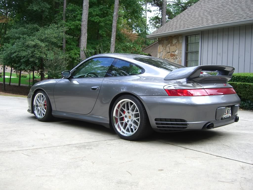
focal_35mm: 38
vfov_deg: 37.7
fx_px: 278
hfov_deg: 49.0
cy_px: 95
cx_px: 126
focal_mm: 7.9
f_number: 2.8
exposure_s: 1/100
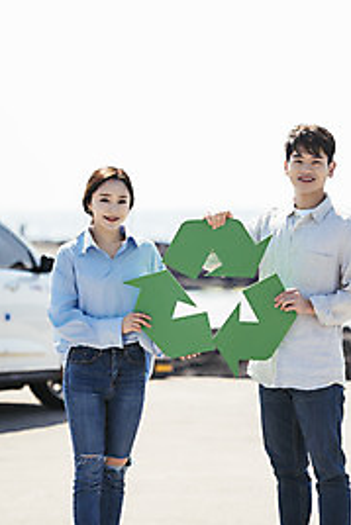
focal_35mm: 182
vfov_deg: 11.3
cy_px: 247
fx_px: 2658
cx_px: 197
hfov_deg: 7.6
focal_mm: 122
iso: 100
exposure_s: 1/2000
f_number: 2.8
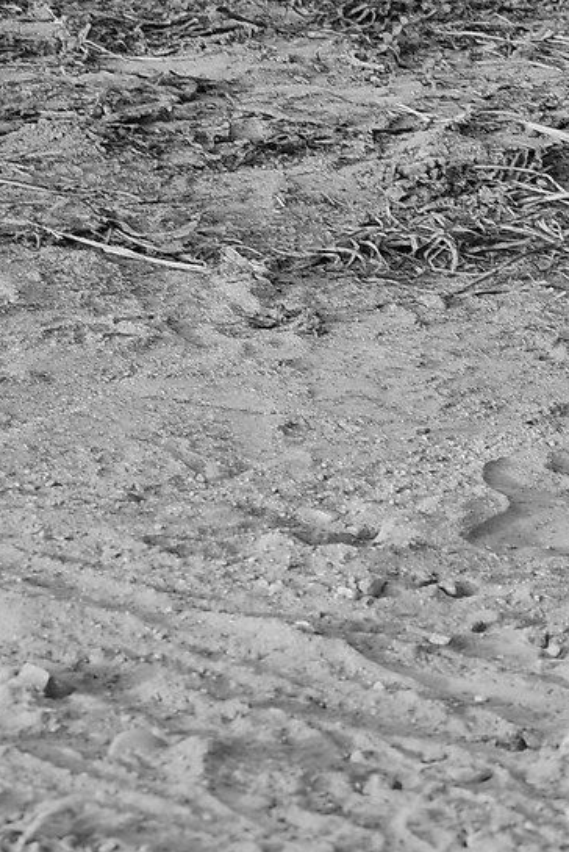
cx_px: 1232
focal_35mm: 374
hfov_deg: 3.6
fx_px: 8855
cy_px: -871
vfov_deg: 5.4
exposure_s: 1/60
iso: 100
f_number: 8
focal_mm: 85
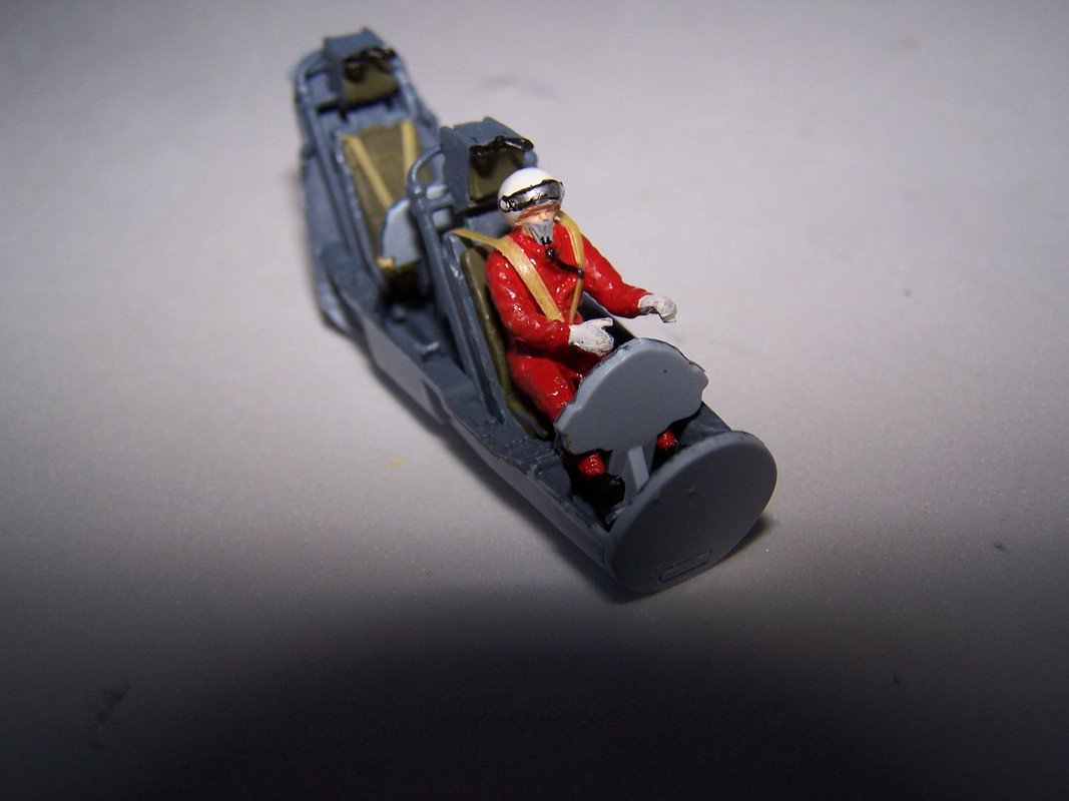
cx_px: 534
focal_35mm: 38
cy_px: 400
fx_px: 1173
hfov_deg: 49.0
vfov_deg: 37.7
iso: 80
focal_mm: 6.3
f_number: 2.8
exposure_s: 1/60
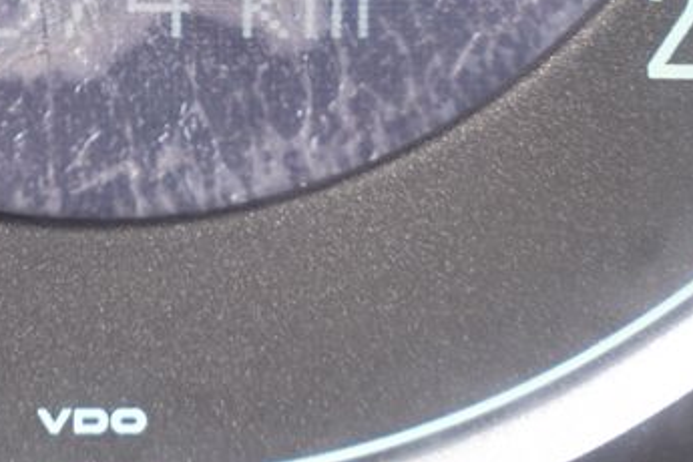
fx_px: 4004
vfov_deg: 6.5
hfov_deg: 9.8
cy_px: -168
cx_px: 68
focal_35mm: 208
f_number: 4
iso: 800
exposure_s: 1/80
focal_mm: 70
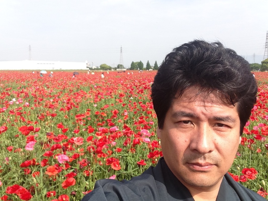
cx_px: 134
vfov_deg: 40.7
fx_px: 271
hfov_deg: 52.6
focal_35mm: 35
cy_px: 100
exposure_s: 1/883
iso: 32
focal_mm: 2.18
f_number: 2.4
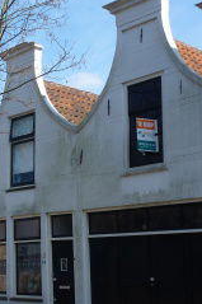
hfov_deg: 20.2
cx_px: -39
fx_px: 531
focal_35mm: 63
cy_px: 190
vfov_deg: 31.8
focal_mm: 5
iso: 100
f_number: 4
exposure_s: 1/500
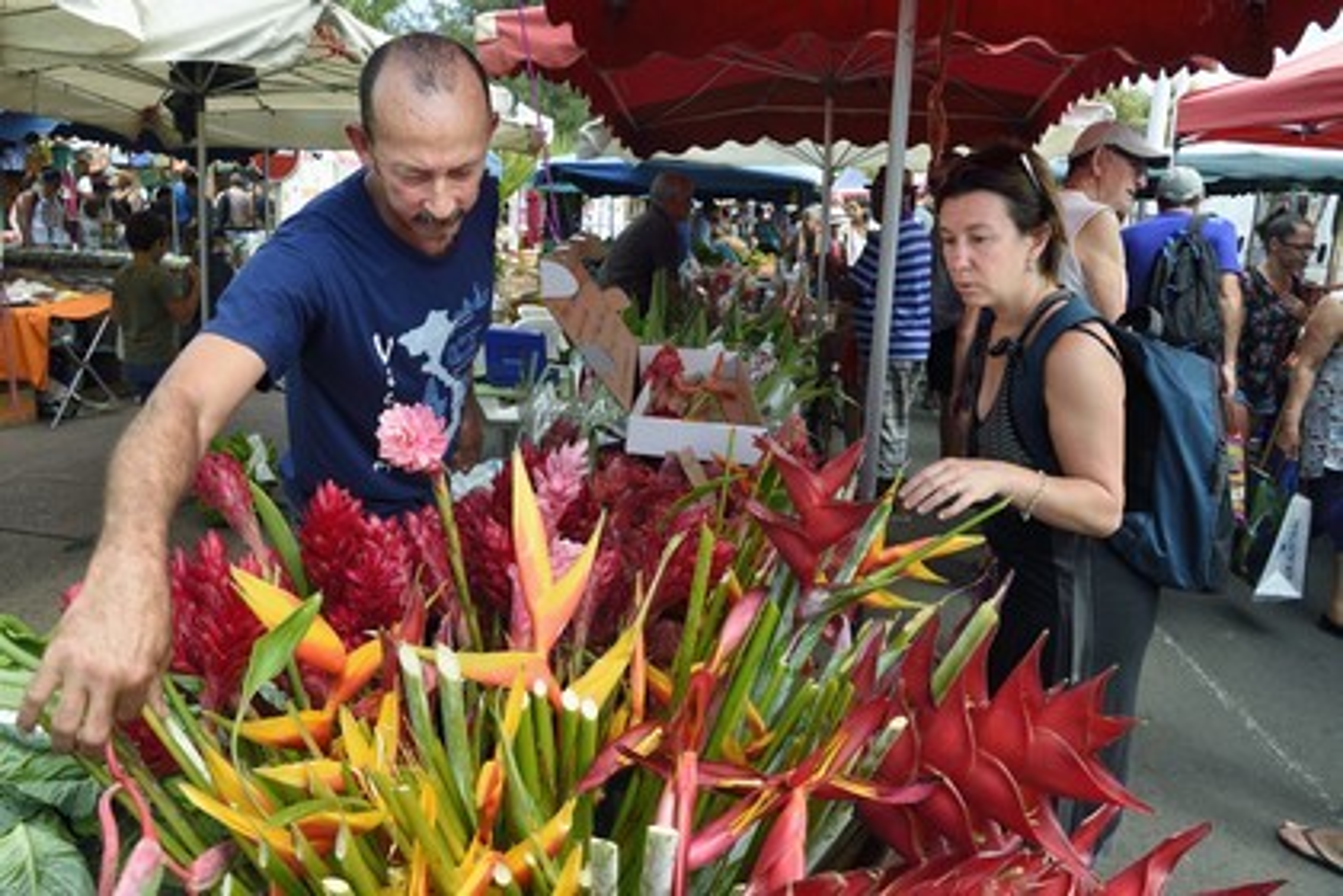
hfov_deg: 73.7
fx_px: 895
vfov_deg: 53.1
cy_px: 448
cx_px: 672
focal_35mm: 24
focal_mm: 24
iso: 400
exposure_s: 1/160
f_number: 11
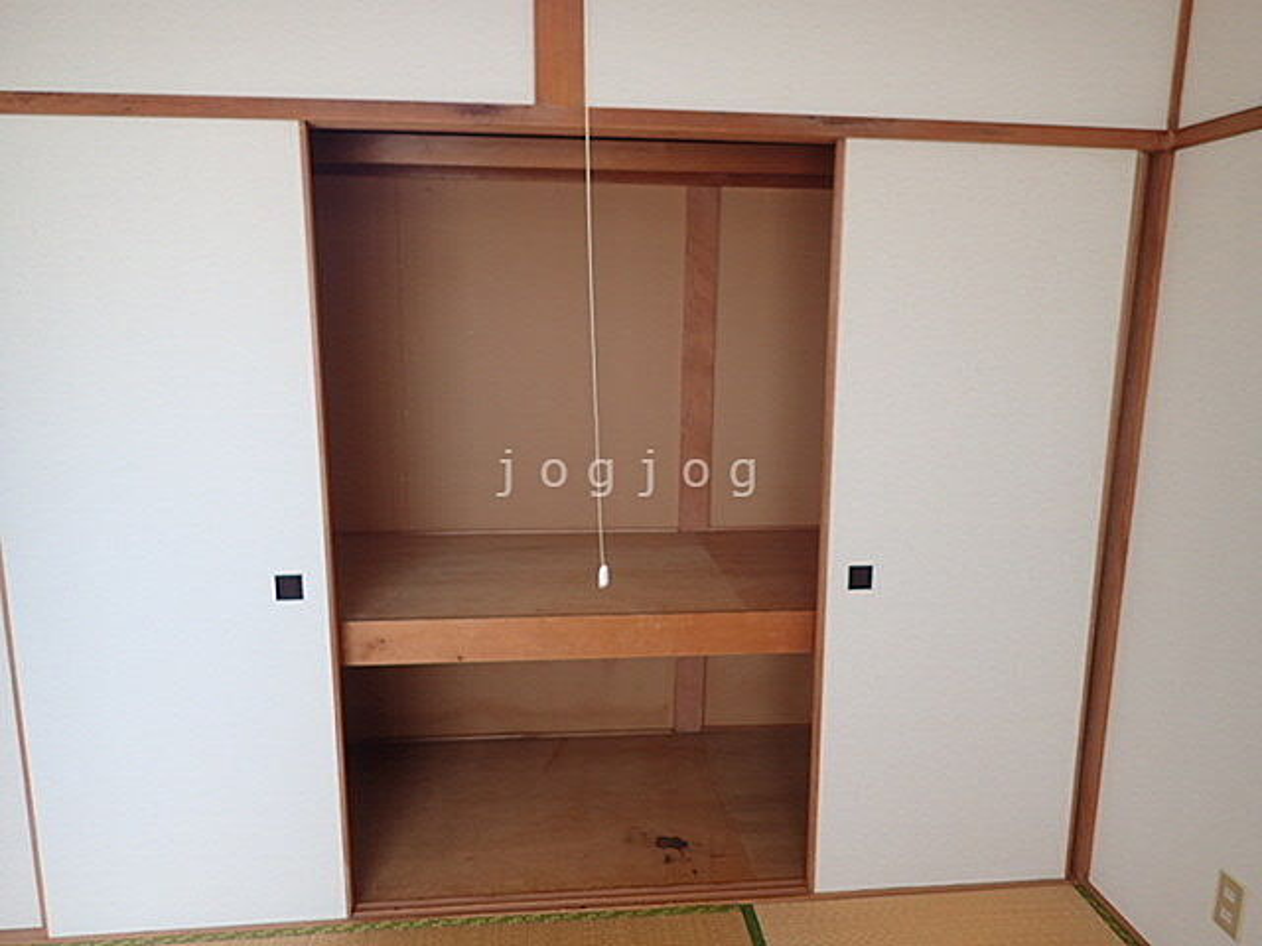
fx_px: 911
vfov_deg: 54.9
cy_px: 473
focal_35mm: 25
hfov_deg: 69.4
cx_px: 631
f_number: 2
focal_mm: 4.5
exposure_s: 1/100
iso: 100
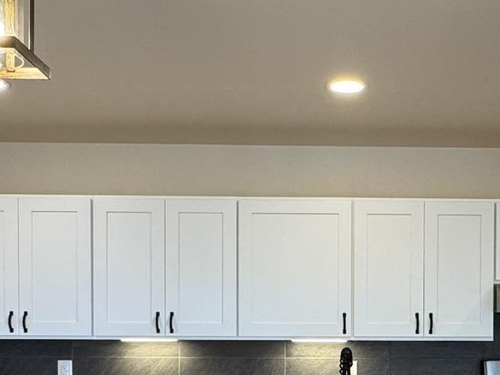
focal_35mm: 49
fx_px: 708
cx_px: 351
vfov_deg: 28.5
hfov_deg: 38.3
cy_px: 341
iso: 160
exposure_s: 1/120
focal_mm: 2.22
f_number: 2.2
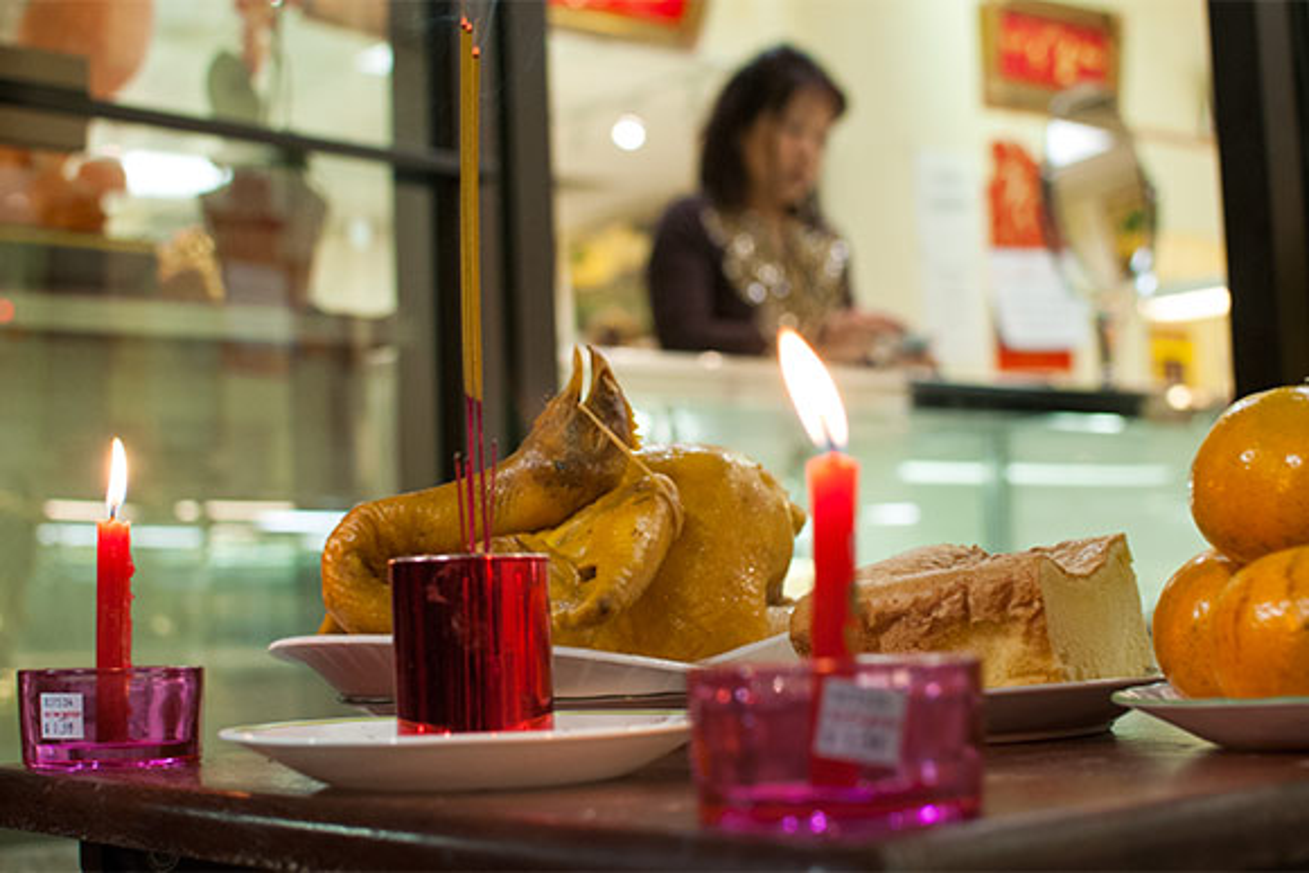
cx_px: 654
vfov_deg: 25.8
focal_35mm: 52
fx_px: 1909
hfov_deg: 37.8
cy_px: 436
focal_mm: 35
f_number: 4
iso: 800
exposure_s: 1/60
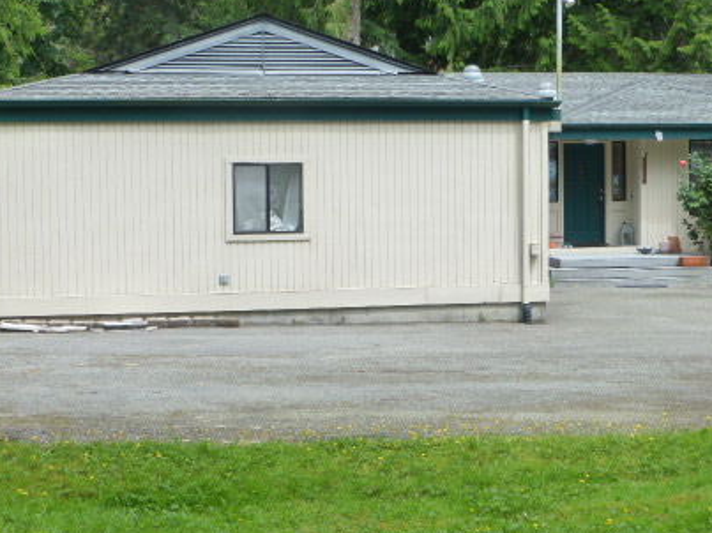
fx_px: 1275
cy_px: 217
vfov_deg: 23.6
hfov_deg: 31.2
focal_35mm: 62
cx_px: 408
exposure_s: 1/500
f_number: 3.9
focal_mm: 6.9
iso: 160
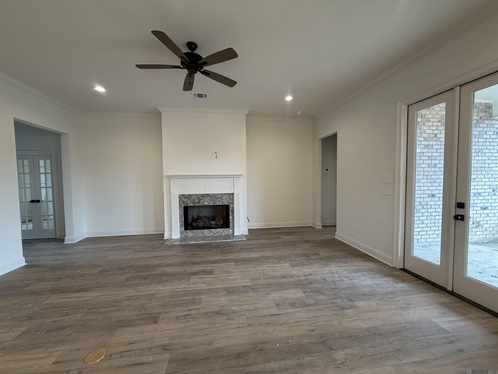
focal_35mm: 14
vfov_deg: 85.7
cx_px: 249
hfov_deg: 102.1
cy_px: 187
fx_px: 201
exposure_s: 1/120
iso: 200
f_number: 2.2
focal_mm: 2.22
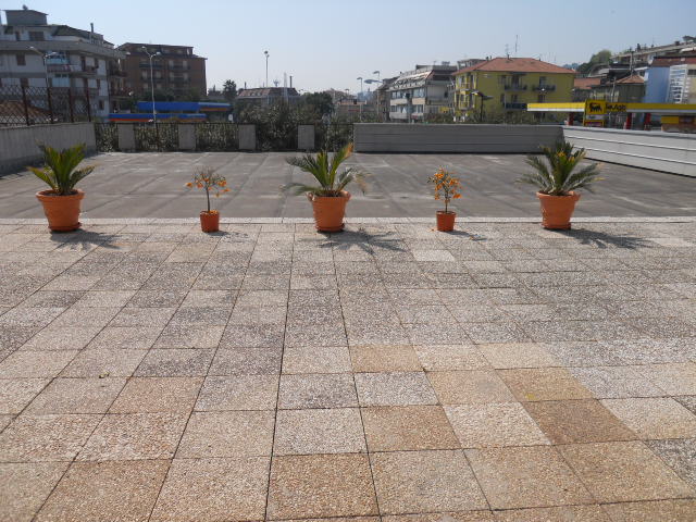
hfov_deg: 63.4
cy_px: 261
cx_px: 348
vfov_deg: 49.7
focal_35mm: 28
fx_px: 563
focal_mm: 5
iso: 80
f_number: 5.4
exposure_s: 1/640
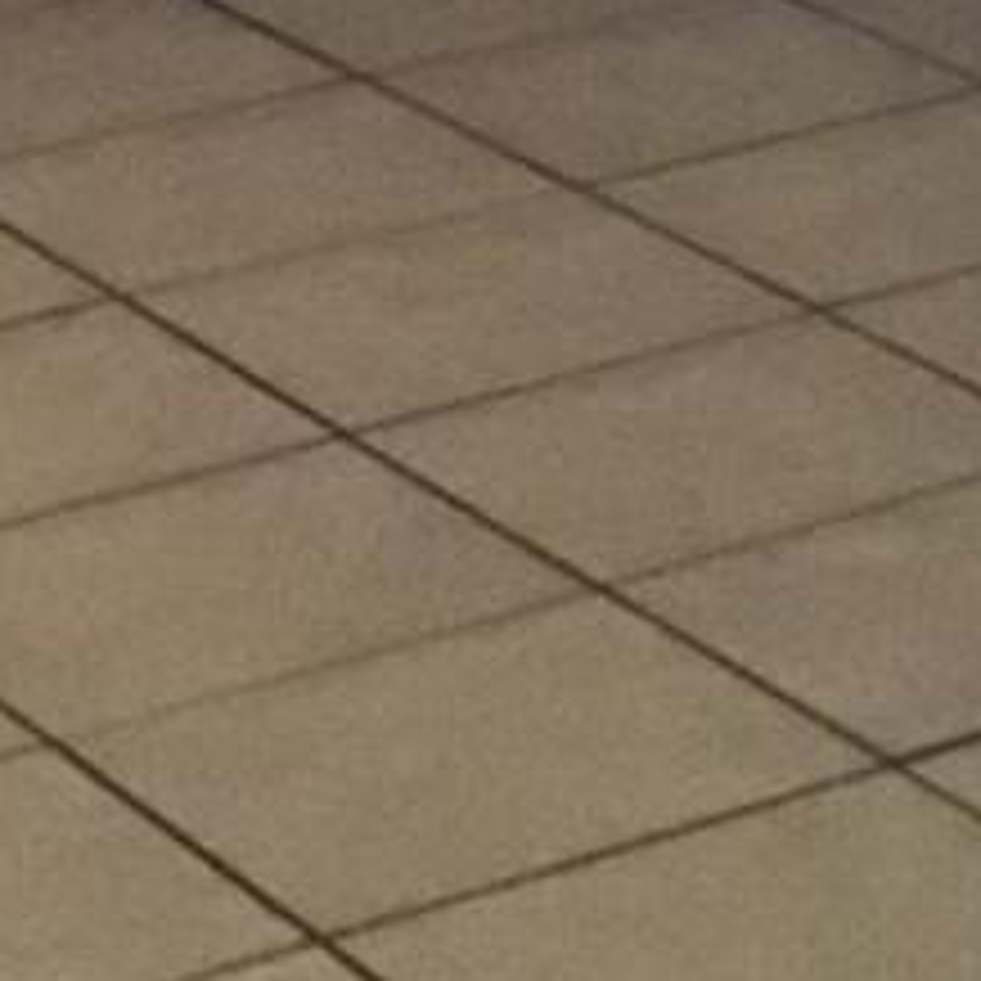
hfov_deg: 8.4
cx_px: 1750
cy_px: -1498
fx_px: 6445
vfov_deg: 8.0
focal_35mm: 201
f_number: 2.4
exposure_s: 1/17
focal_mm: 3.3
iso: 200
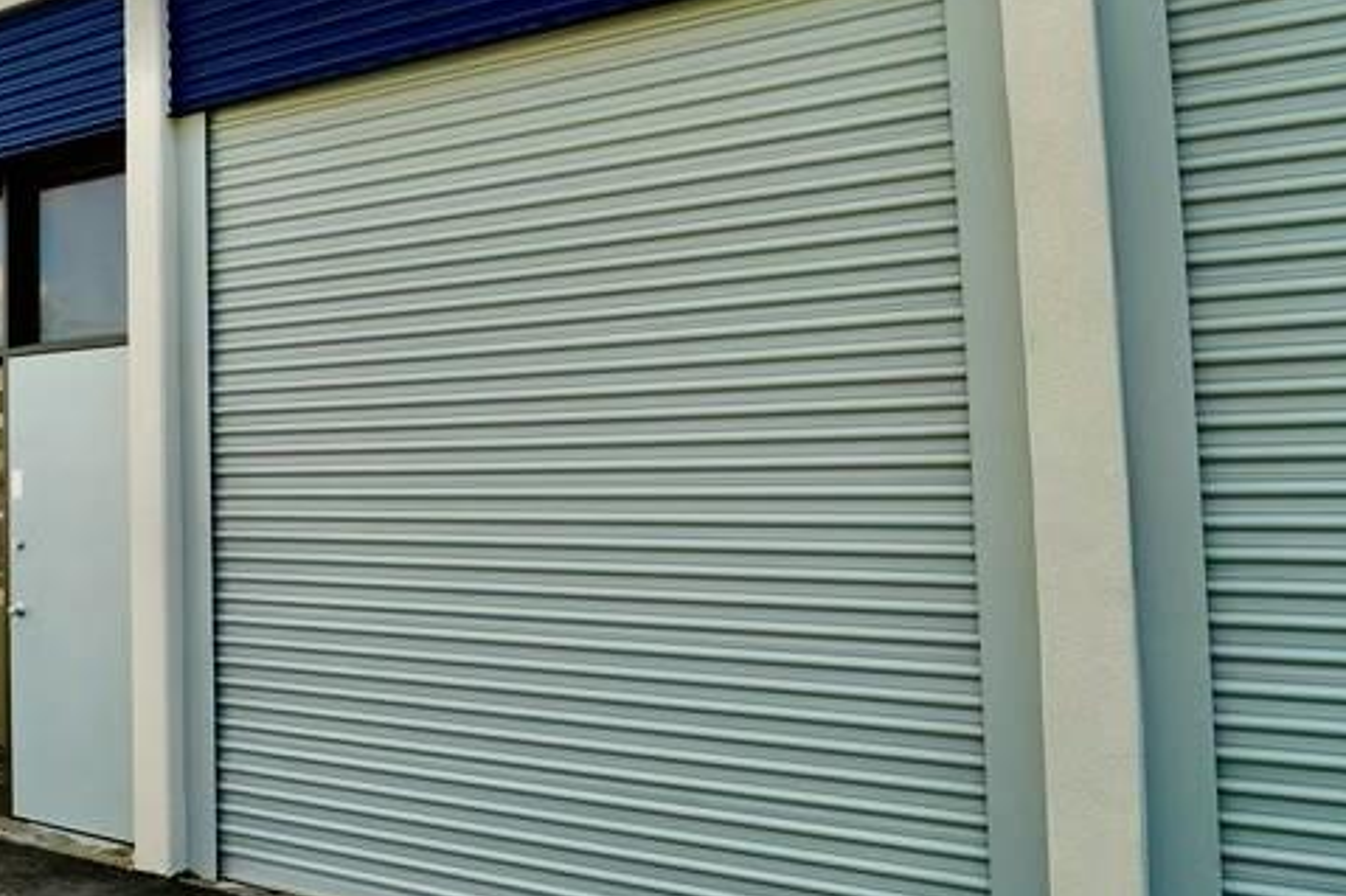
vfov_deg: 38.7
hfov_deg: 51.0
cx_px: 202
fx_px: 1271
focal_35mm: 34
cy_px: 371
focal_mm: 10
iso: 100
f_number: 8
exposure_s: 1/100
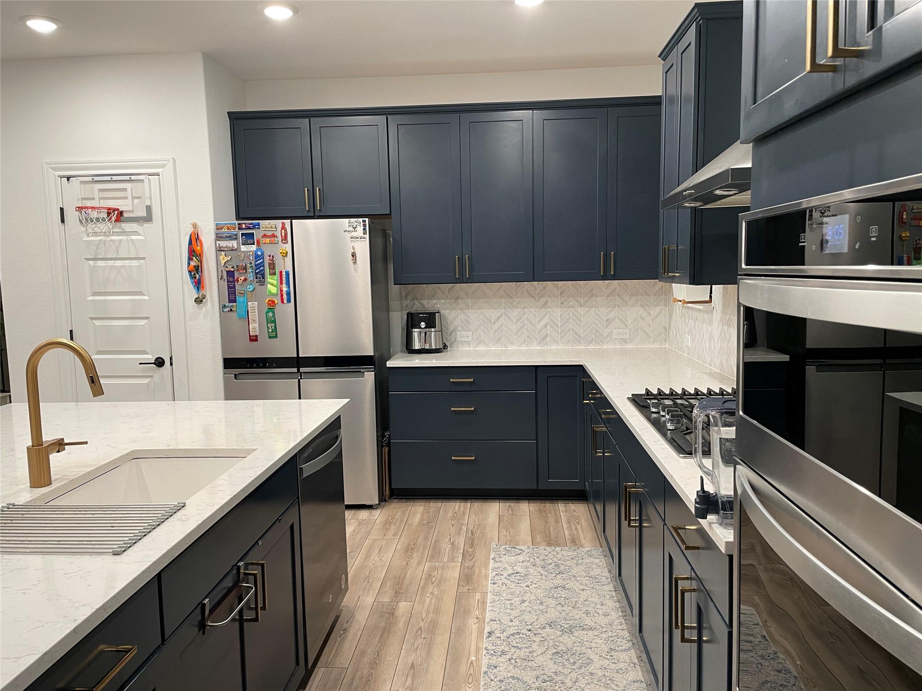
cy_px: 346
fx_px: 693
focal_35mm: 26
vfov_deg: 53.1
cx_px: 461
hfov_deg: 67.3
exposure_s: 1/60
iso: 125
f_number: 1.6
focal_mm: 4.2
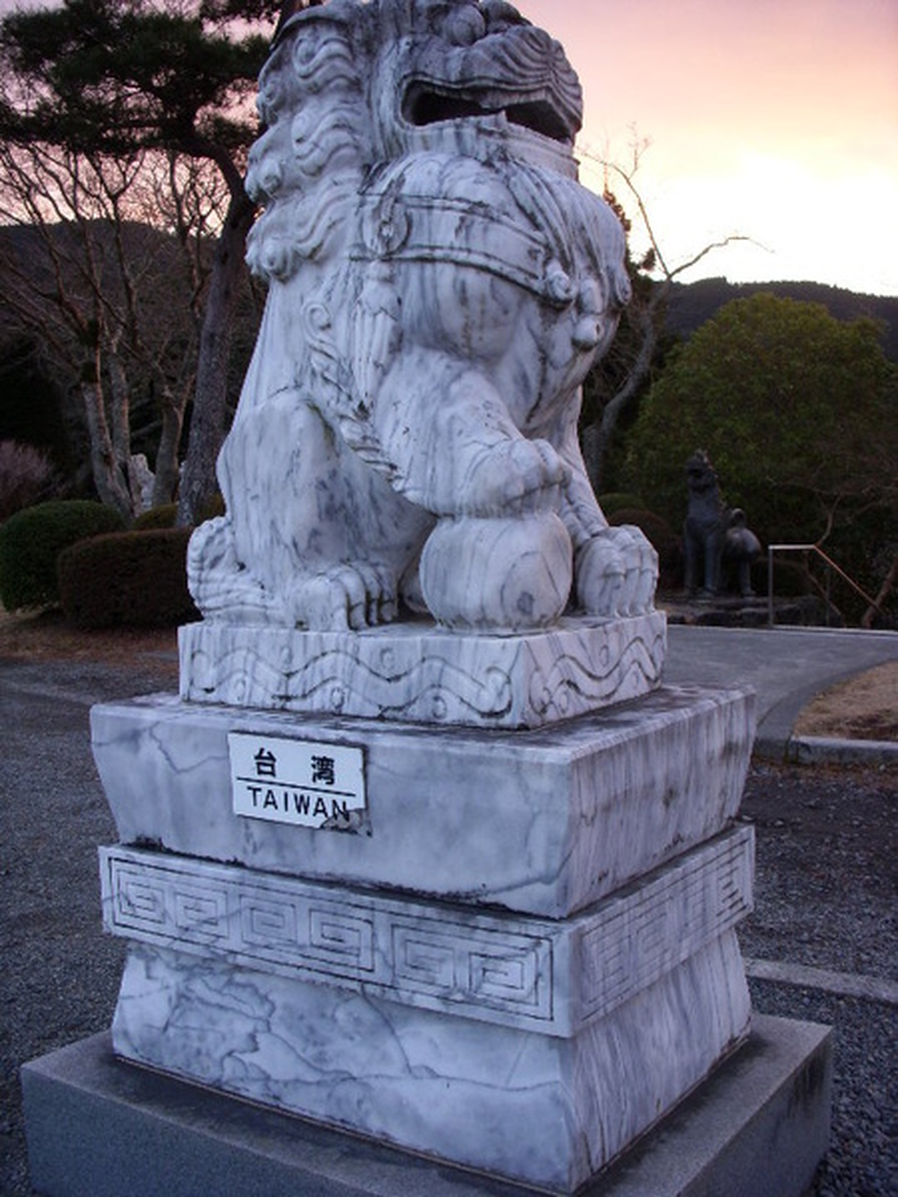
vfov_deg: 49.0
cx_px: 449
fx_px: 1314
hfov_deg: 37.7
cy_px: 598
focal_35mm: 38
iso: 100
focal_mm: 6.3
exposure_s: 1/30
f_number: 3.3
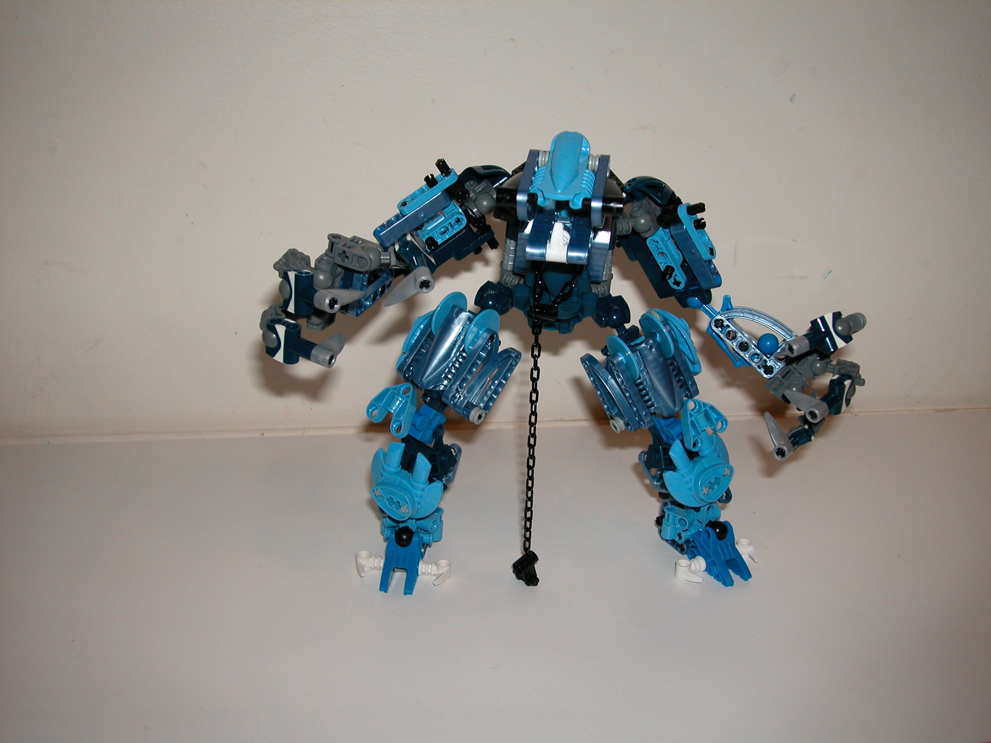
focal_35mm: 38
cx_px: 496
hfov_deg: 49.0
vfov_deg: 37.7
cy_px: 372
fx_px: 1088
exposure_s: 1/60
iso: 125
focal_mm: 9.7
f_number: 3.1
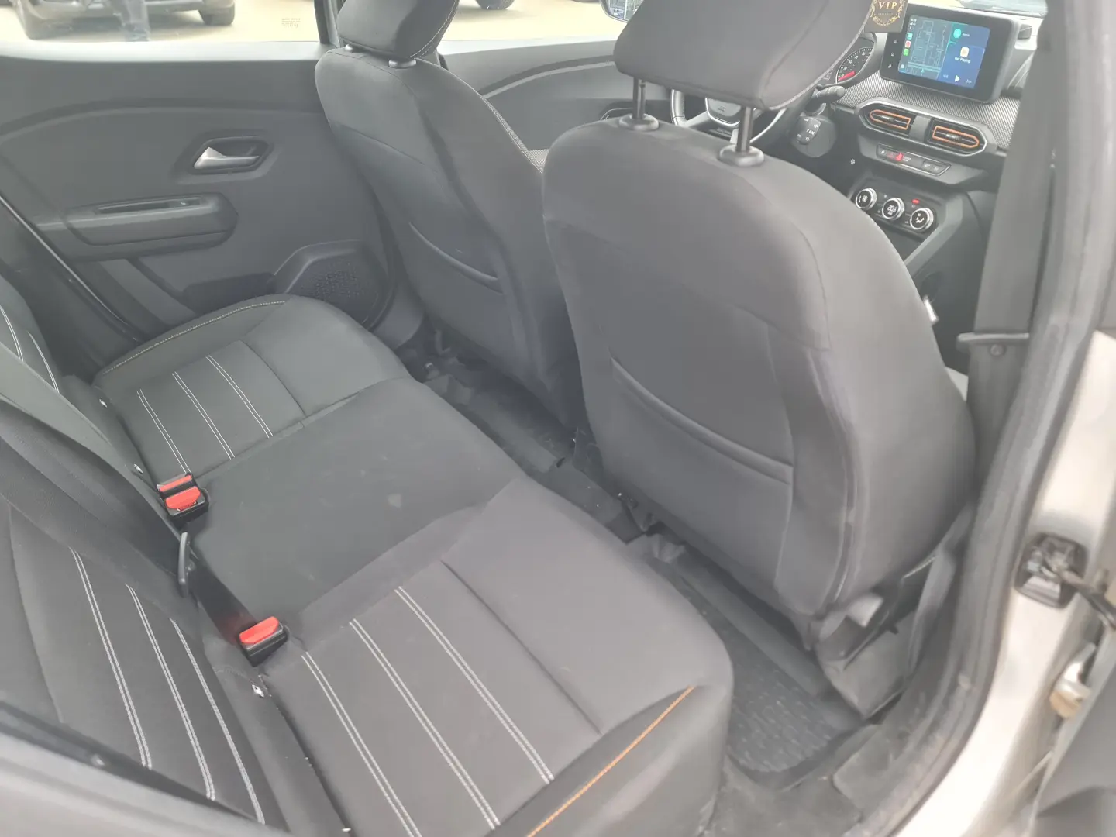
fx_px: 806
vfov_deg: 54.9
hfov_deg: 69.4
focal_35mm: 25
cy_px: 418
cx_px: 558
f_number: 1.8
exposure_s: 1/50
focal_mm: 7
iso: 200
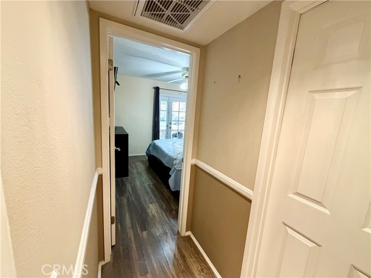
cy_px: 139
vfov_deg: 85.7
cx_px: 186
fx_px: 150
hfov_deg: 102.1
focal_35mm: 14
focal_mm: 2.22
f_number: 2.2
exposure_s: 1/60
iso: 640
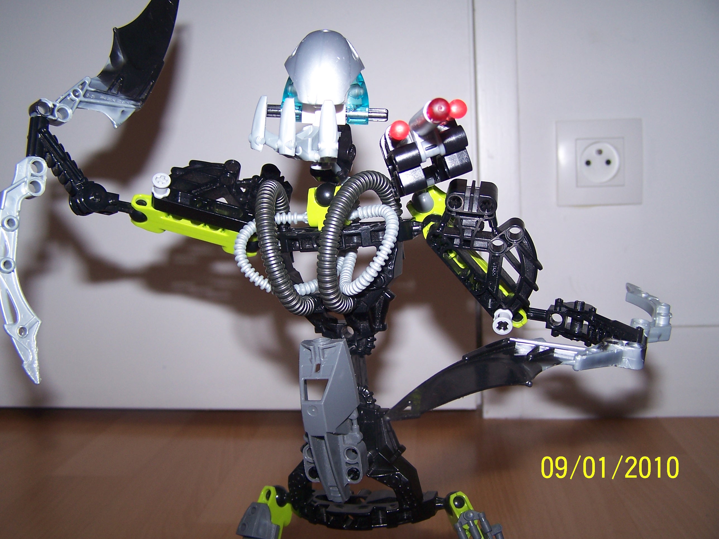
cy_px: 270
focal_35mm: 38
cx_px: 360
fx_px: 789
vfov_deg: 37.7
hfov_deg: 49.0
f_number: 2.8
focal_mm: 6.3
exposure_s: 1/60
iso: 80
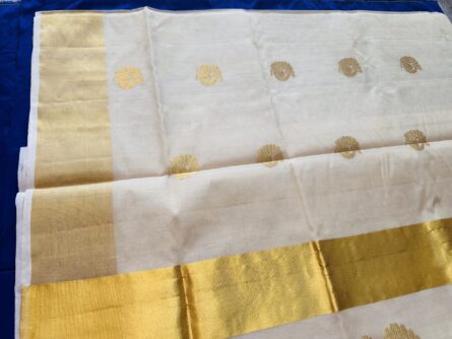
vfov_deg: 56.8
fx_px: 313
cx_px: 226
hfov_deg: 71.6
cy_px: 170
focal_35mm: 24
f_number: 1.78
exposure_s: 1/121
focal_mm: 6.86
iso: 80
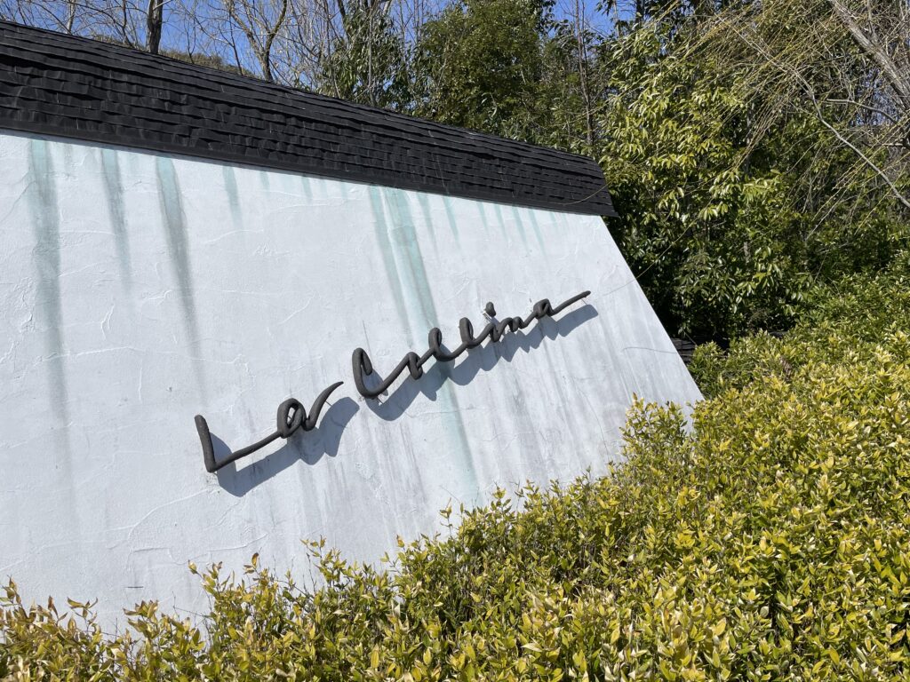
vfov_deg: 53.1
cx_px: 455
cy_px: 341
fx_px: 683
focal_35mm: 26
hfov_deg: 67.3
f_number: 1.6
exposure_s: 1/7299
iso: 32
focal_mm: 4.2
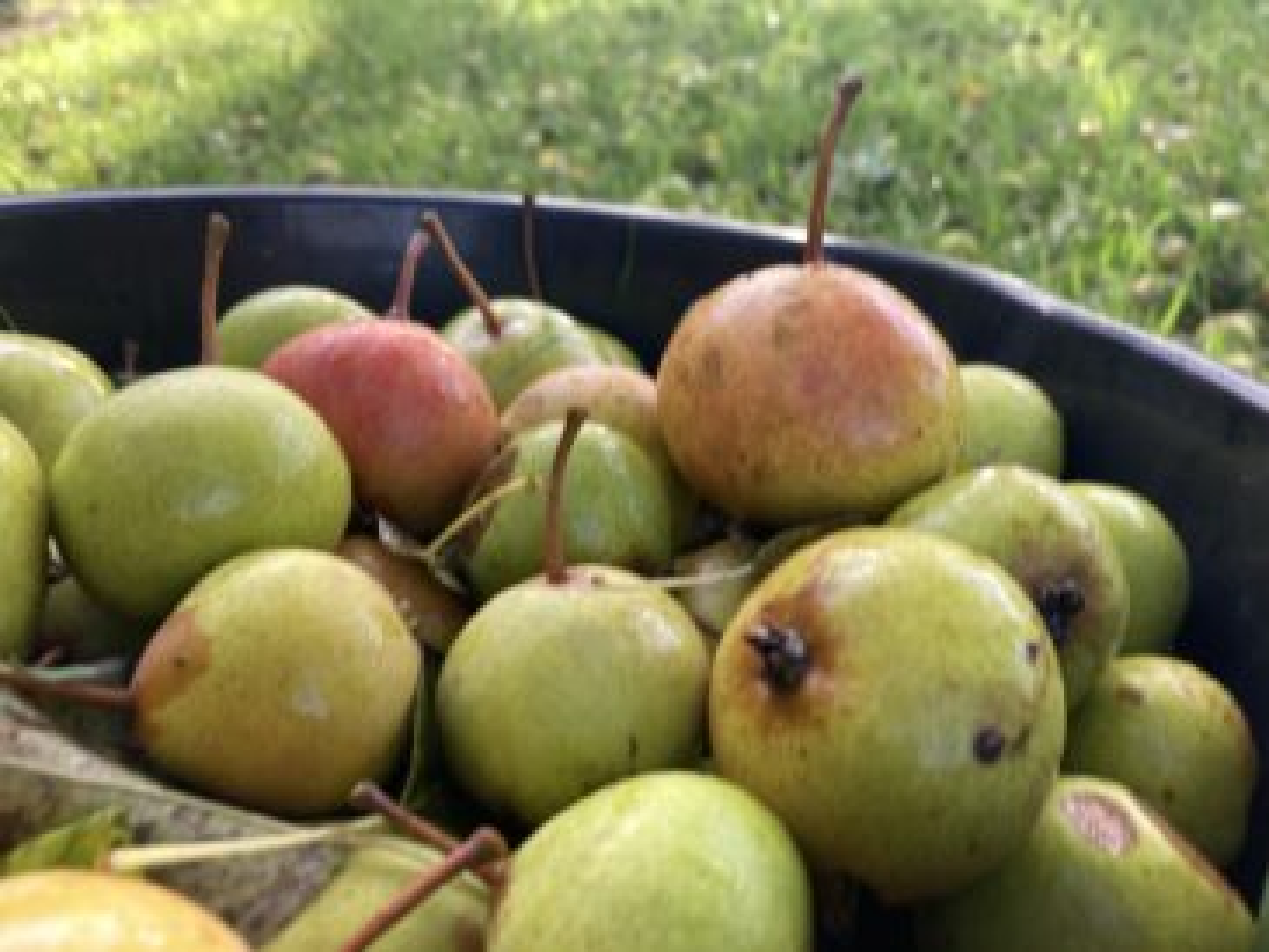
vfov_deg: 49.8
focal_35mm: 28
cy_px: 476
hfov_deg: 63.4
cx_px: 634
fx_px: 1027
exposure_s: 1/126
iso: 20
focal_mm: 3.99
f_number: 1.8
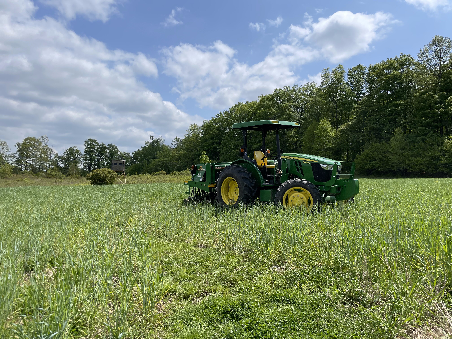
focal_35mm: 26
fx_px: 339
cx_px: 226
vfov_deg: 53.1
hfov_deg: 67.3
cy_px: 170
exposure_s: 1/5291
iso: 32
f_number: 1.6
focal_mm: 4.2
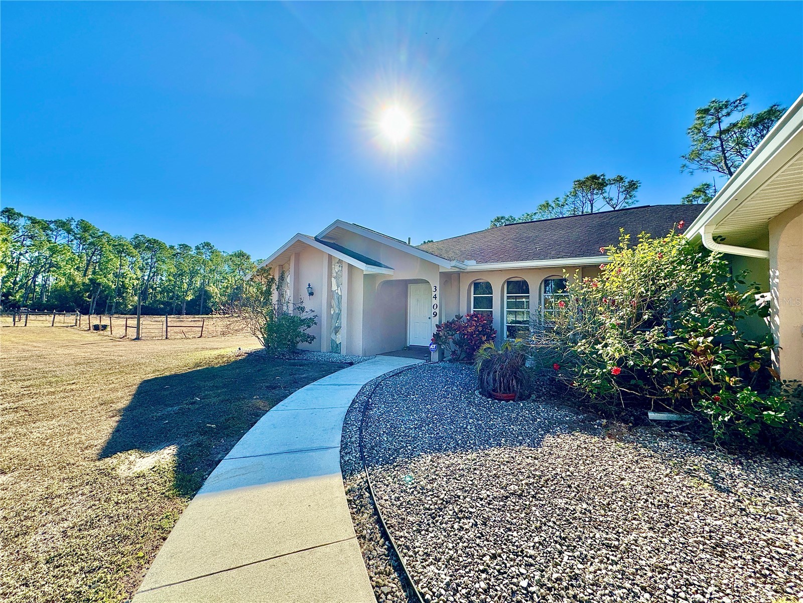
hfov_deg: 102.1
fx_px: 325
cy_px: 302
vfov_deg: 85.7
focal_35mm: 14
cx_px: 402
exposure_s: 1/1536
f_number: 2.2
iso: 50
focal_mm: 2.22
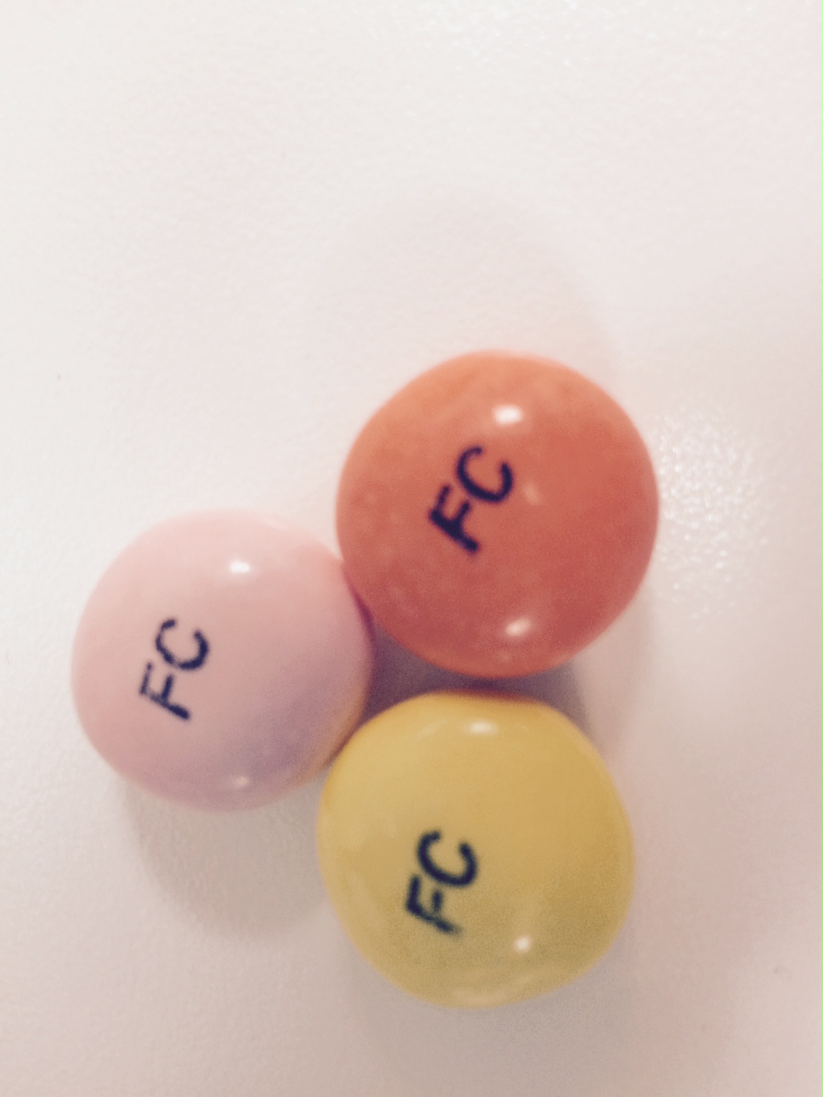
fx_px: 919
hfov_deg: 48.2
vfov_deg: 61.7
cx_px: 412
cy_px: 548
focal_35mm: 29
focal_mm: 4.15
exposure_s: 1/30
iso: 160
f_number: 2.2
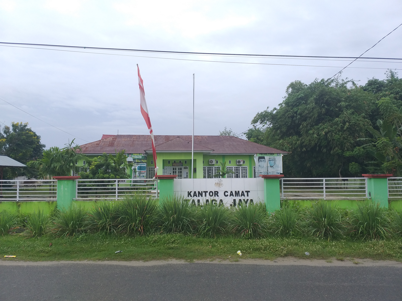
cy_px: 150
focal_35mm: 26
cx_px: 201
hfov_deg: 67.3
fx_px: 302
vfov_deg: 53.1
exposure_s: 1/600
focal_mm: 3.93
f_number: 1.7
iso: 40
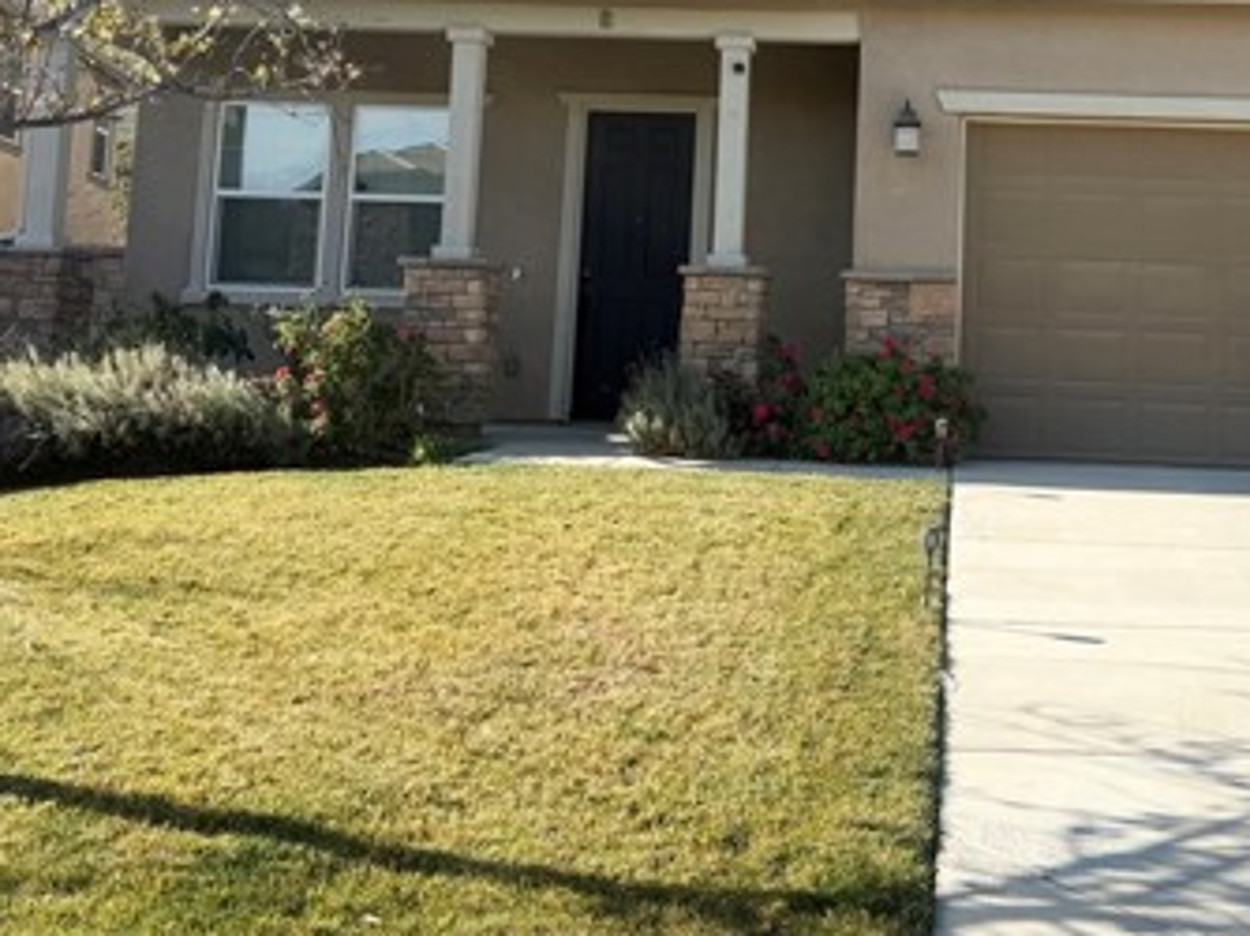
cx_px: 876
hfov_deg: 40.5
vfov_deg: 30.5
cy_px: 157
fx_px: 1660
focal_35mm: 46
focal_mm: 6.76
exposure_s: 1/2907
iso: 80
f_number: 1.78
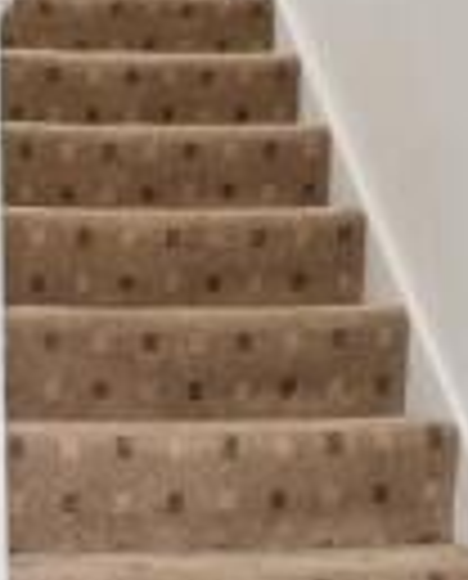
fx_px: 1310
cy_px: 375
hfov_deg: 19.9
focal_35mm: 76
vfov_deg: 24.9
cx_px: 43
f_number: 5.6
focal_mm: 16
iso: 320
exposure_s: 1/8
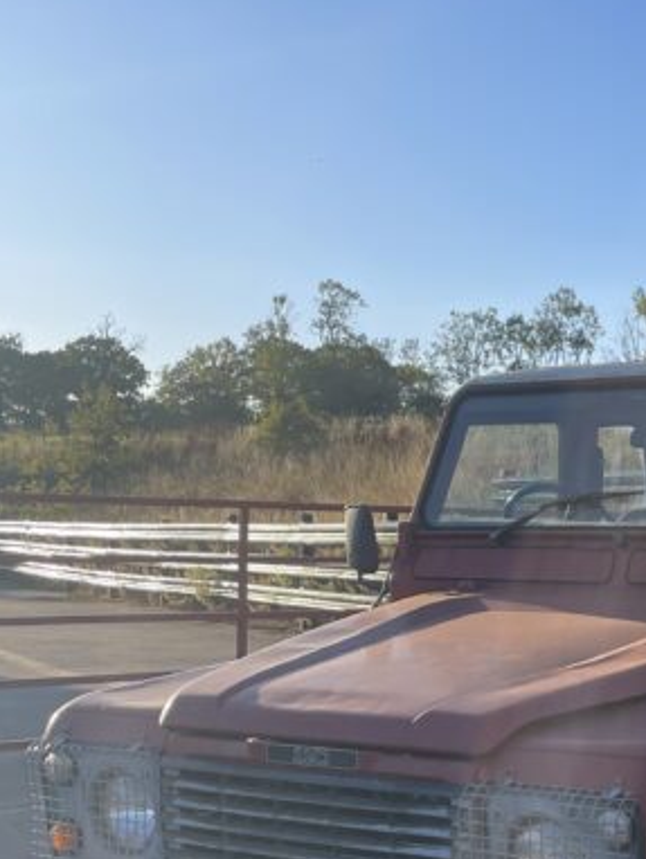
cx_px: 702
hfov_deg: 23.7
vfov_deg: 32.8
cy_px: 608
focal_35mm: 58
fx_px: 1442
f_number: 1.6
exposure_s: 1/2132
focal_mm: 4.2
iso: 32
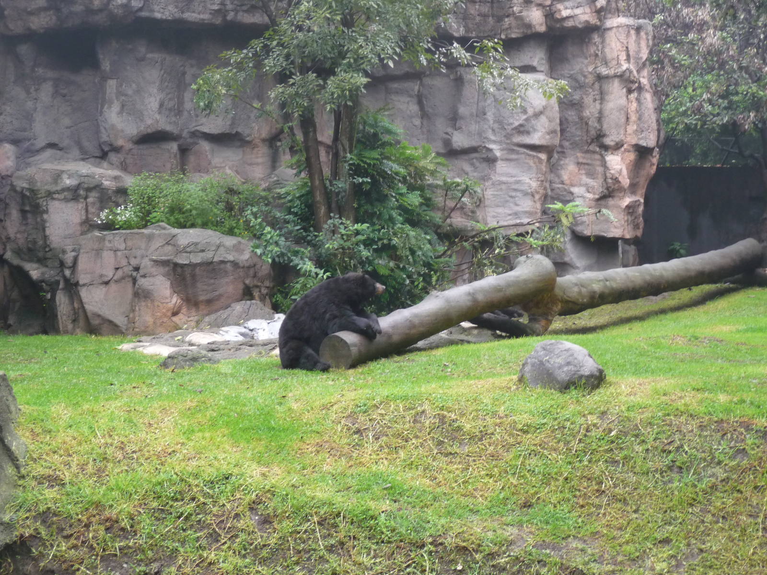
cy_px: 288
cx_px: 384
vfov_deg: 25.2
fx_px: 1285
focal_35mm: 58
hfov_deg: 33.2
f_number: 4.4
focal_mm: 9.8
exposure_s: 1/40
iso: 200
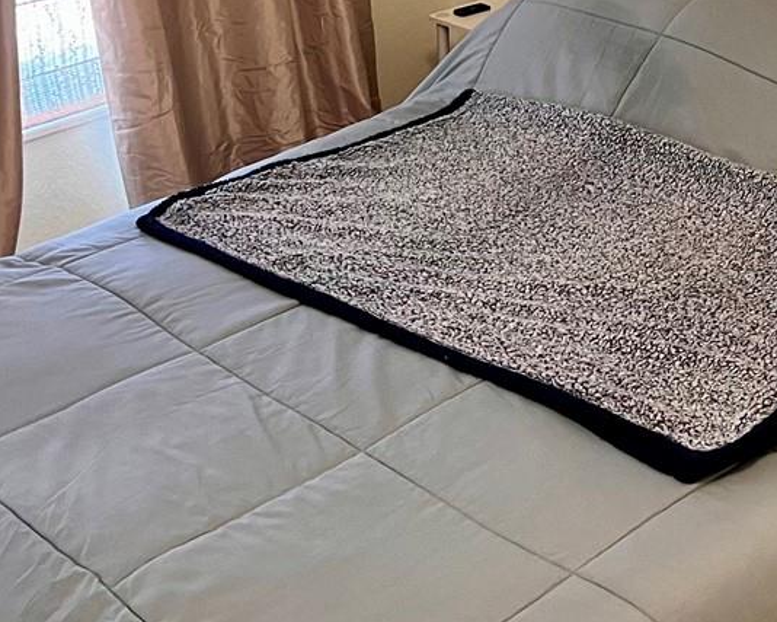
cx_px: 581
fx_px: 1747
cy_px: -41
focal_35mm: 76
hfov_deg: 24.8
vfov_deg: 19.4
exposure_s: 1/60
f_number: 1.5
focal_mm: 5.7
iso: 320
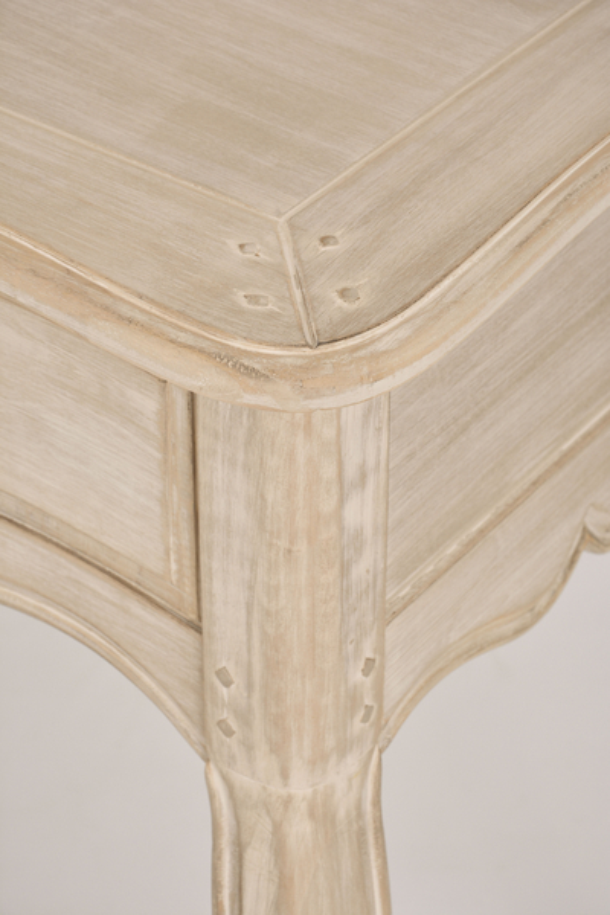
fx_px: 3240
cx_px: 305
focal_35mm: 128
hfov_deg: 10.8
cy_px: 458
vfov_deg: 16.1
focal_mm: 85
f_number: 11
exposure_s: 1/60
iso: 160
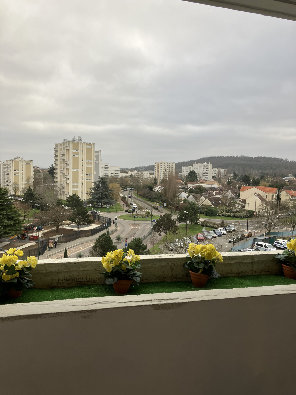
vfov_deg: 63.4
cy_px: 198
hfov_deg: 49.7
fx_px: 319
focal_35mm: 28
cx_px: 148
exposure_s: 1/227
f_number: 1.8
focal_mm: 3.99
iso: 25
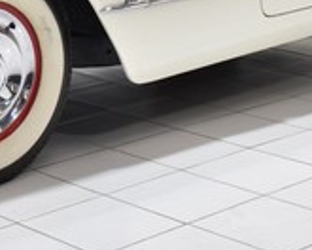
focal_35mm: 122
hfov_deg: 15.7
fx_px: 1127
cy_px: -63
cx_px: 64
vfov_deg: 12.3
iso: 100
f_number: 4
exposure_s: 1/30
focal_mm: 26
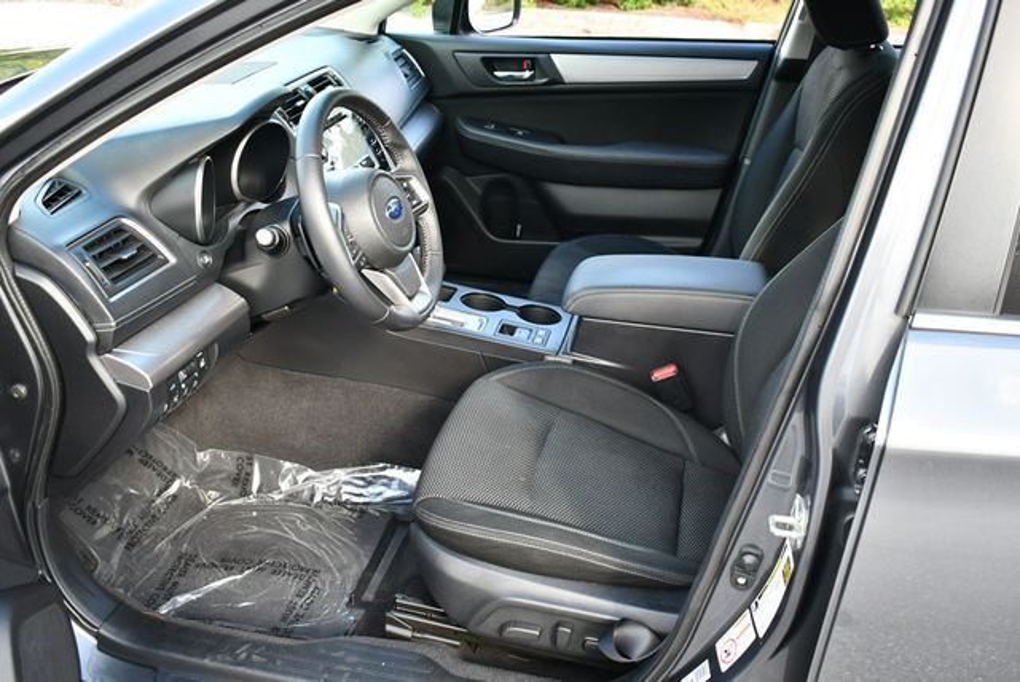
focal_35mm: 36
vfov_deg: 36.9
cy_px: 341
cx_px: 510
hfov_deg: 53.1
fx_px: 1021
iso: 800
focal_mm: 18
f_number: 3.5
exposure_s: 1/250
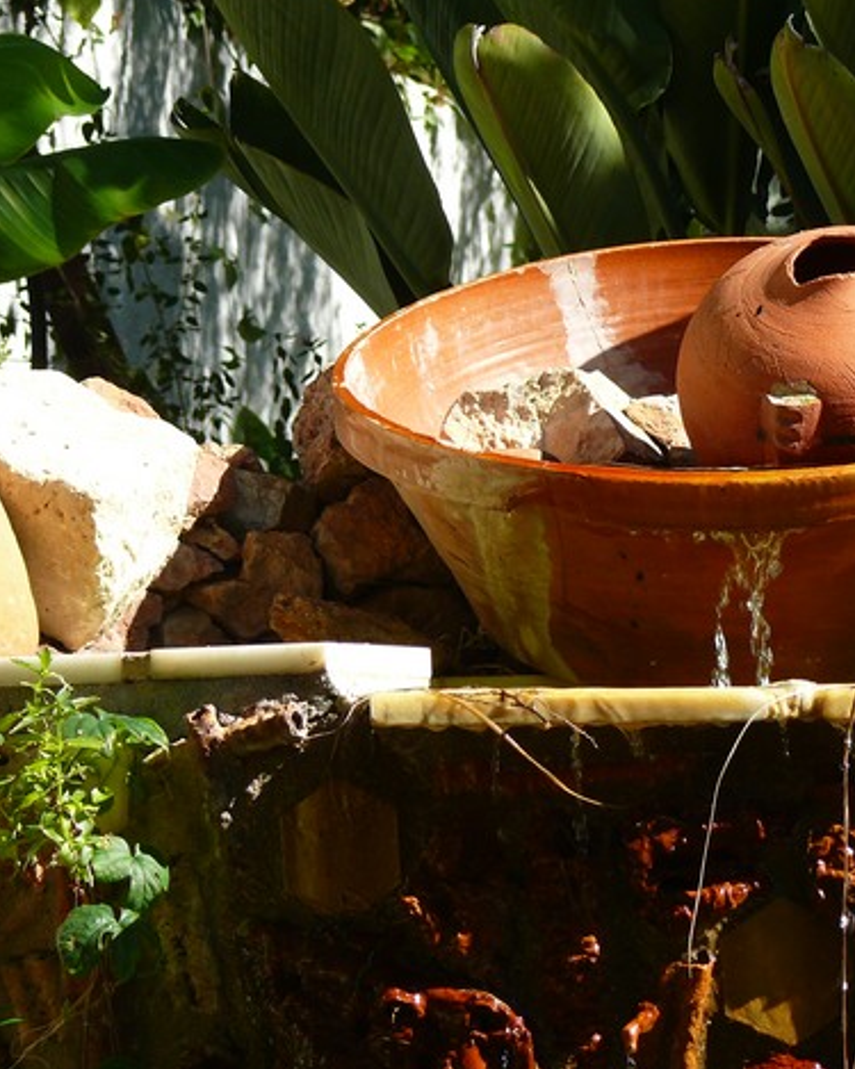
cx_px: 700
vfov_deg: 8.7
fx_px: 7056
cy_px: 615
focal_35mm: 223
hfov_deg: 6.9
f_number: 4
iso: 100
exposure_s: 1/160
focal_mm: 30.3
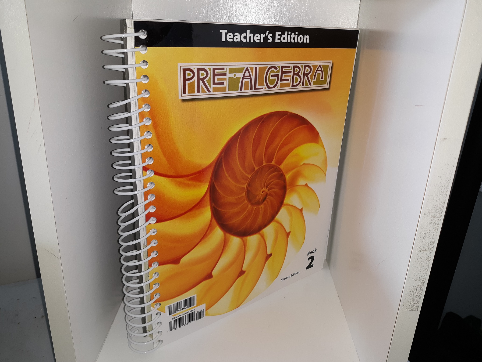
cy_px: 181
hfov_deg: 63.4
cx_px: 241
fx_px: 390
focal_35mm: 28
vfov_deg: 49.7
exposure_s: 1/131
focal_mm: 3.7
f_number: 1.7
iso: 40
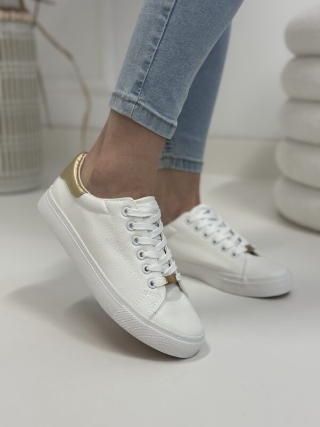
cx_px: 160
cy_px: 214
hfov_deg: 30.3
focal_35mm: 48
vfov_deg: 39.7
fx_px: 592
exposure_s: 1/100
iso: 80
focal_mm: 6.86
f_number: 1.78
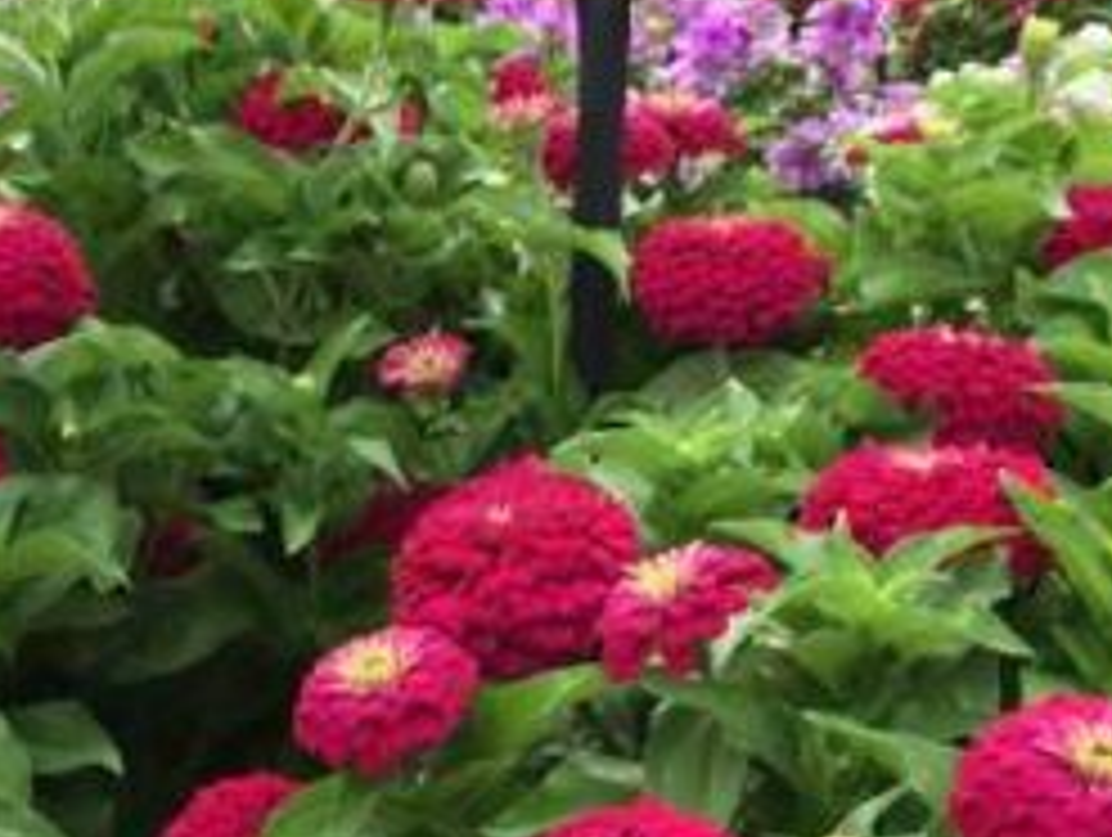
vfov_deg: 16.2
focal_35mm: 90
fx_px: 2895
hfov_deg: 21.7
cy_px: 792
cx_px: 531
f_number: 2.2
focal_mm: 4.15
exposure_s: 1/124
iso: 25
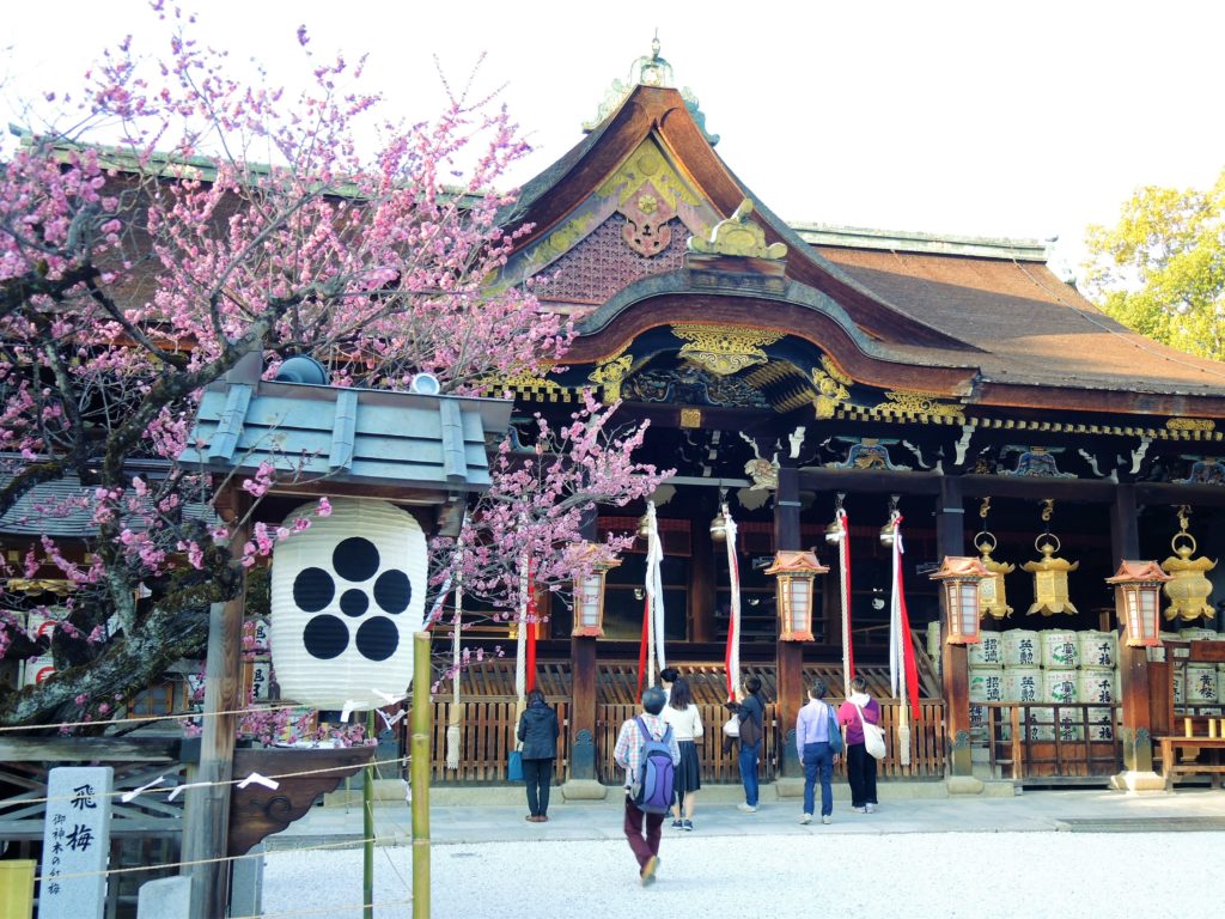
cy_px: 460
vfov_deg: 42.9
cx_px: 612
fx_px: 1168
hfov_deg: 55.4
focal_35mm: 33
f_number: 2
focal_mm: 7
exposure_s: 1/30
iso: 125
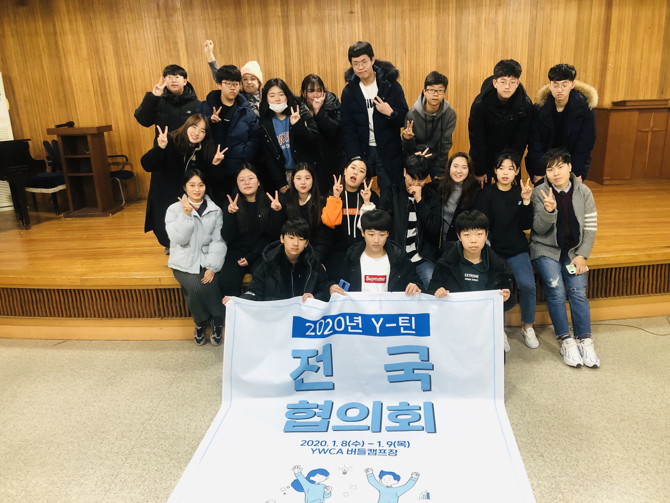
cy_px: 252
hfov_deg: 63.4
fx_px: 542
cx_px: 335
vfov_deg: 49.7
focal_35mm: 28
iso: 50
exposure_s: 1/15
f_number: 1.8
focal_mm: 4
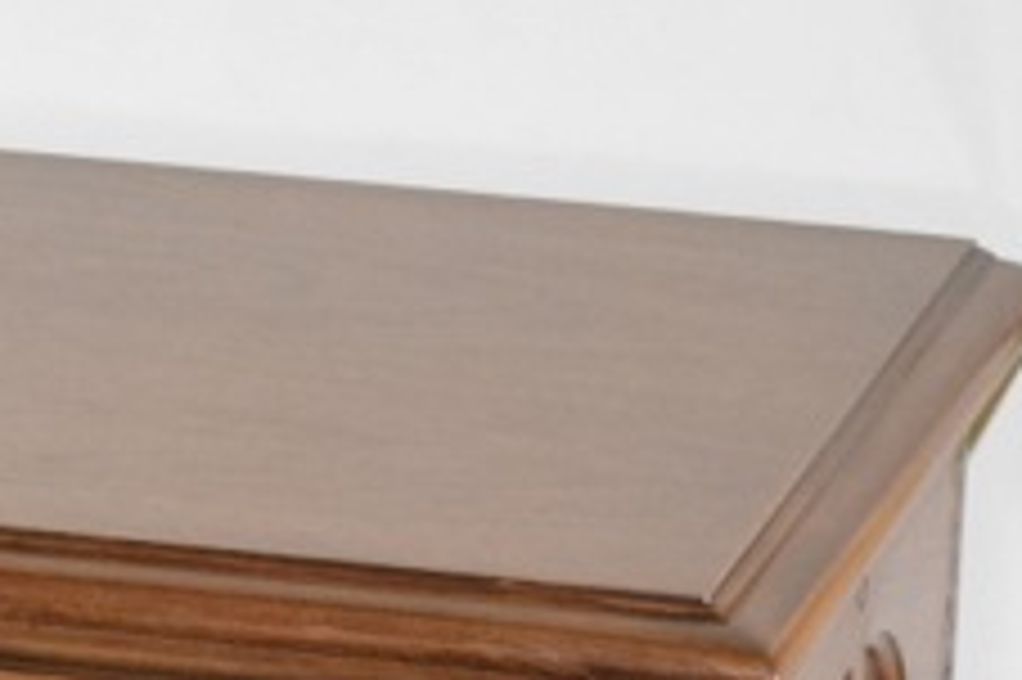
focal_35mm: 317
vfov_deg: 4.3
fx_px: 8992
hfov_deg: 6.4
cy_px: 1304
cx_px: -648
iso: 3200
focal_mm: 48
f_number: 5.3
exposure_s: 1/60
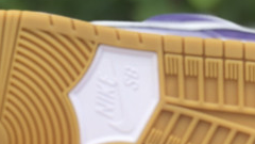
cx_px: 47
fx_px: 1183
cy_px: 254
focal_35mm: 175
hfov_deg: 12.2
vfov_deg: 6.8
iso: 16
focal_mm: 6
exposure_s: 1/129
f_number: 2.4
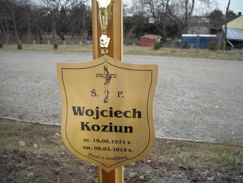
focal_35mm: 35
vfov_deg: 40.7
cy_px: 92
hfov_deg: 52.6
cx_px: 122
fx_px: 246
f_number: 2.8
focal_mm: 5.7
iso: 64
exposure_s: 1/309
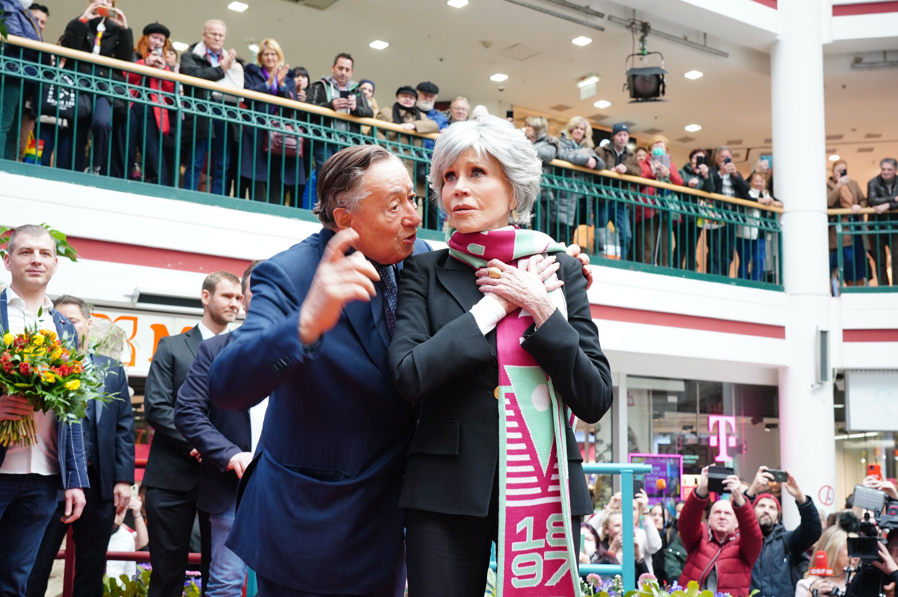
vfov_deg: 31.1
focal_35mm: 43
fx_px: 1072
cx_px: 449
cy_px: 298
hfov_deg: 45.5
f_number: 6.3
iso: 1250
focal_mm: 43
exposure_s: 1/60
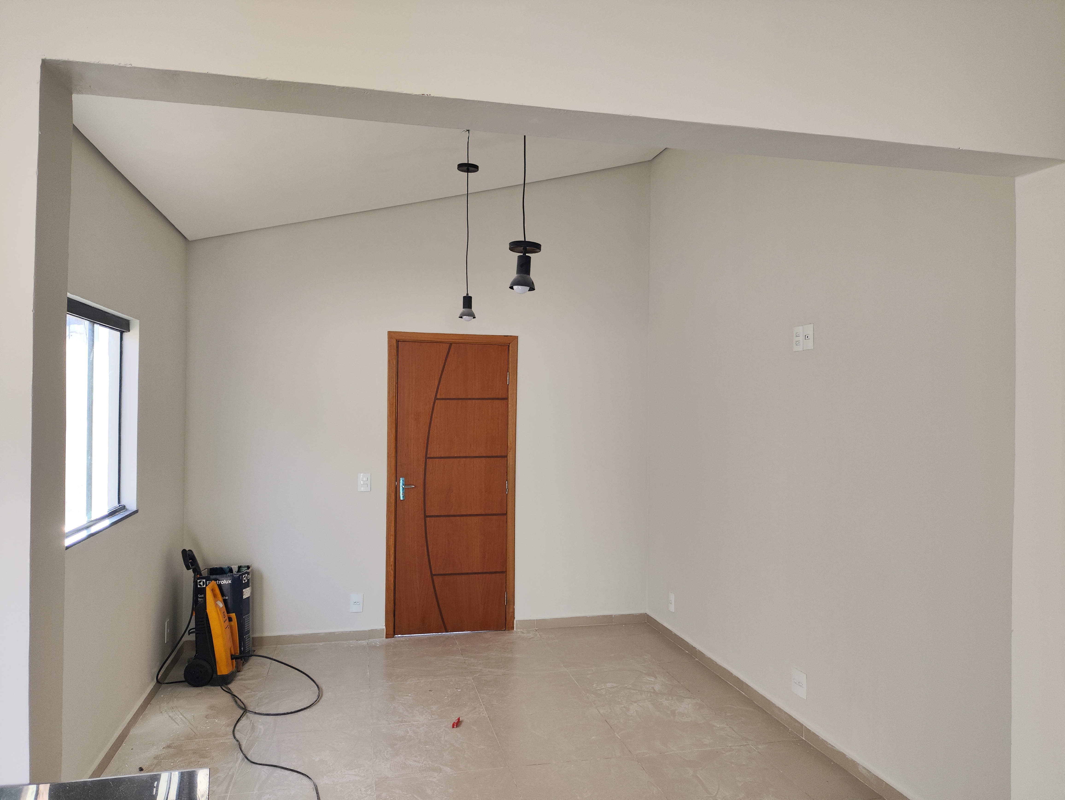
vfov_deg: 56.9
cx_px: 532
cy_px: 400
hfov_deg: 71.6
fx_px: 739
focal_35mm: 24
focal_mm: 4.68
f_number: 1.8
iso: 75
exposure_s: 1/120
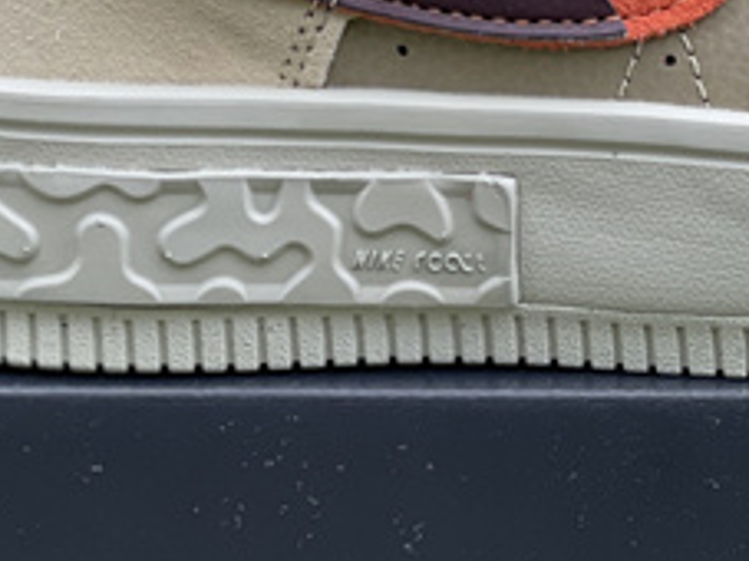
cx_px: 627
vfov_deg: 7.1
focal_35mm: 209
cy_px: 117
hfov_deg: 9.4
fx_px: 4520
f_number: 2.2
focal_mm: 7.5
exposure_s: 1/121
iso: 32
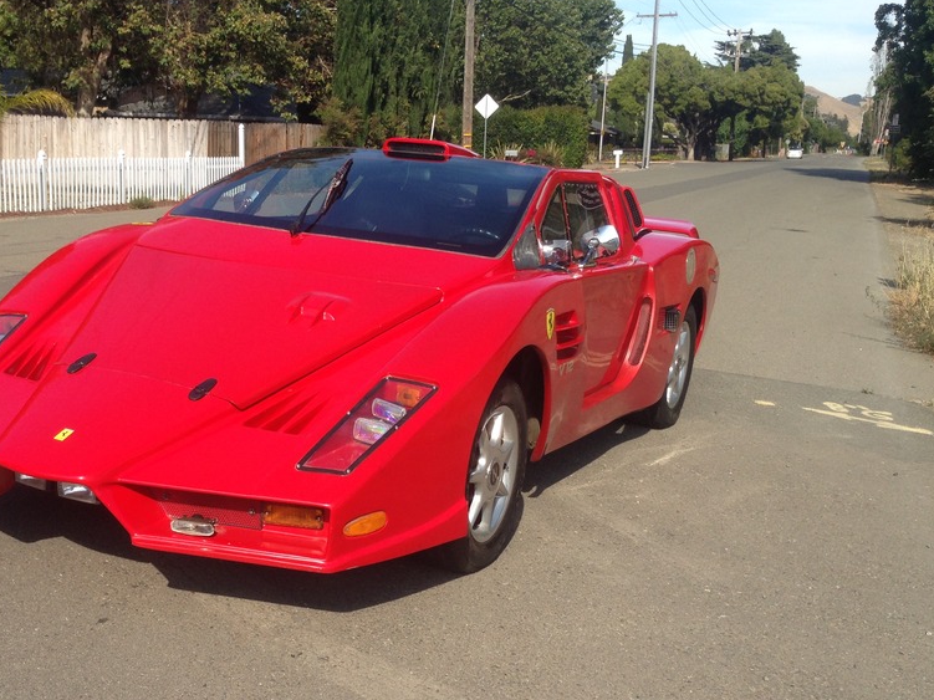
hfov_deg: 41.5
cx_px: 306
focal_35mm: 45
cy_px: 382
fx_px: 1214
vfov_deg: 32.2
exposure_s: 1/834
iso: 50
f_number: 2.4
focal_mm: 4.12
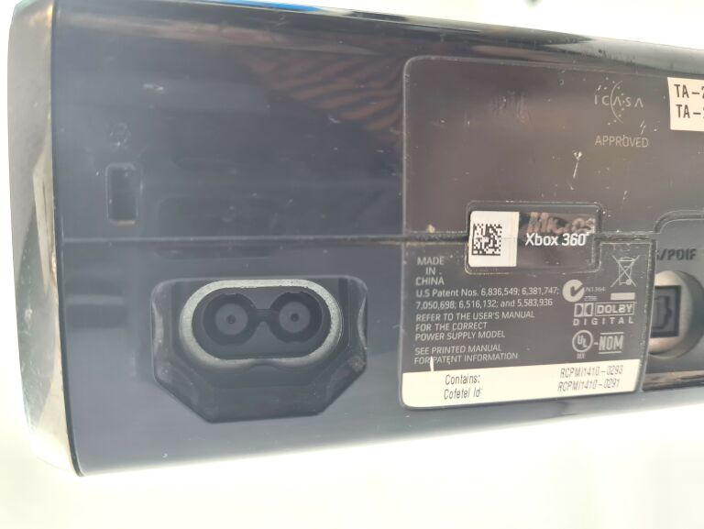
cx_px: 352
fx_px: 529
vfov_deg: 53.1
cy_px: 264
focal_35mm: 26
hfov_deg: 67.3
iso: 200
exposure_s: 1/50
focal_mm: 5.4
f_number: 1.8
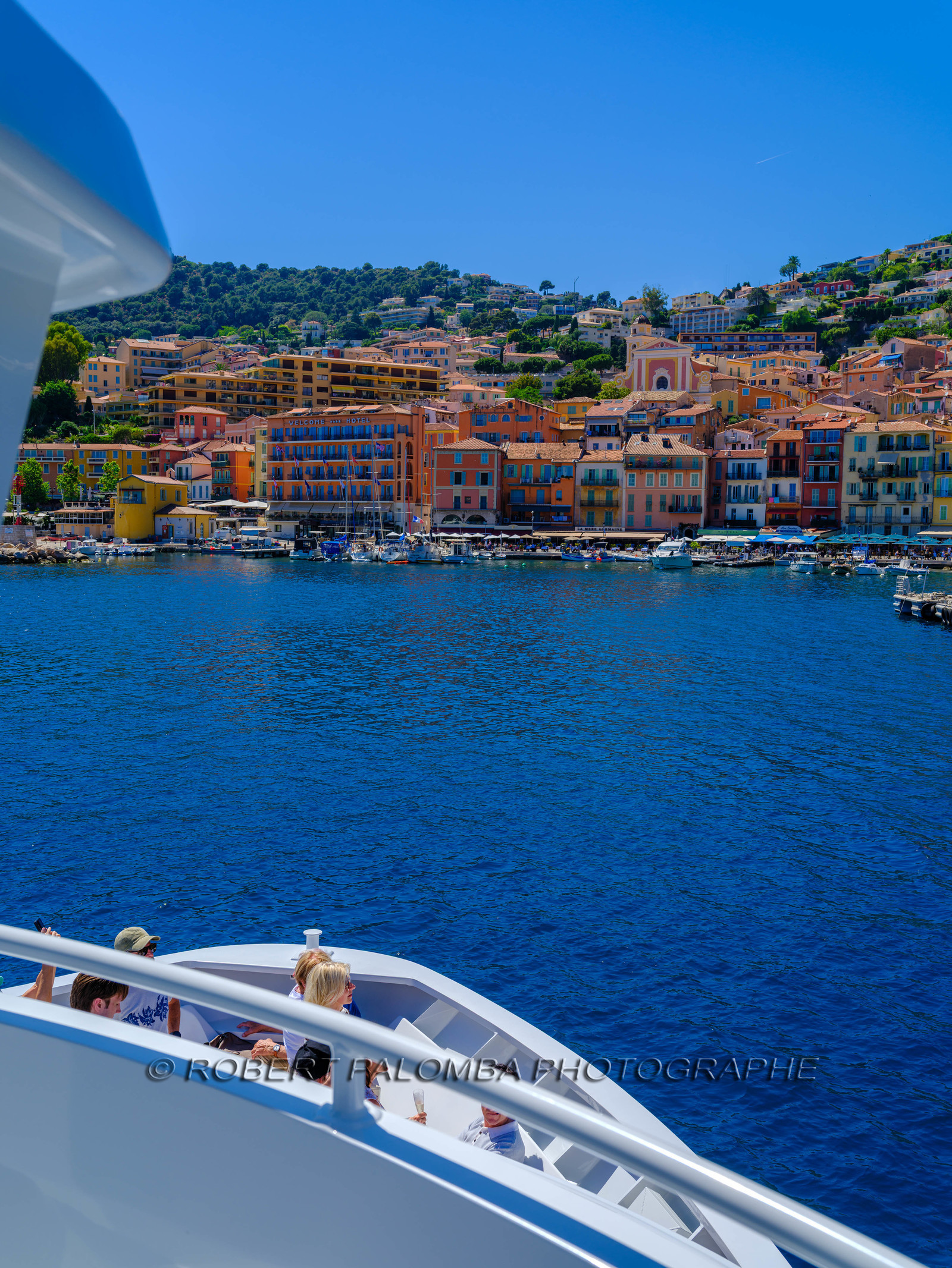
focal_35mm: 36
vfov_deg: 51.4
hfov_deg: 39.7
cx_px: 476
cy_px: 634
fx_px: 1320
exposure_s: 1/400
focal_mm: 45.9
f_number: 8
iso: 200
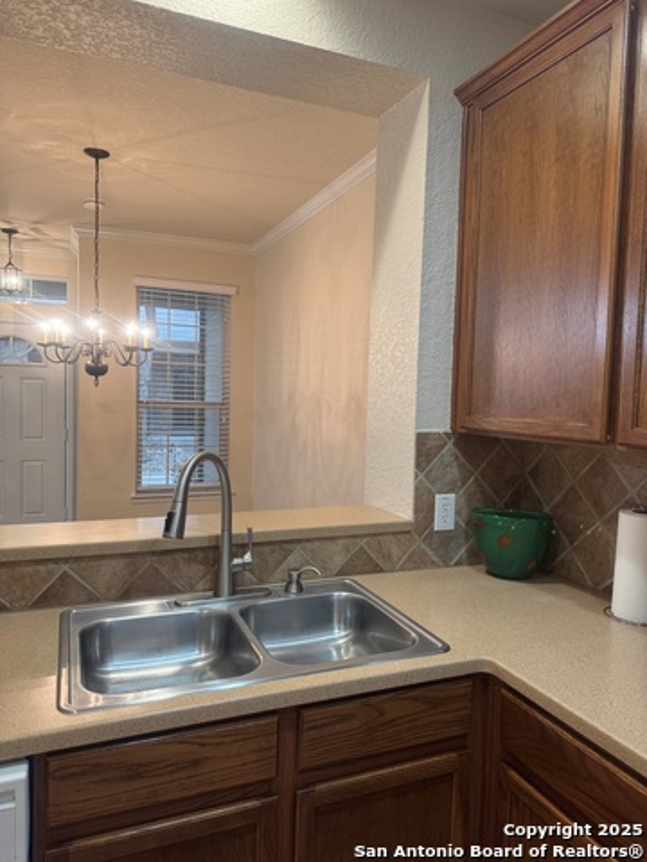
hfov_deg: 56.8
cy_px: 431
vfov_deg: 71.6
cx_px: 324
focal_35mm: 24
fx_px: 598
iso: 125
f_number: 1.78
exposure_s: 1/60
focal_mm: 6.76
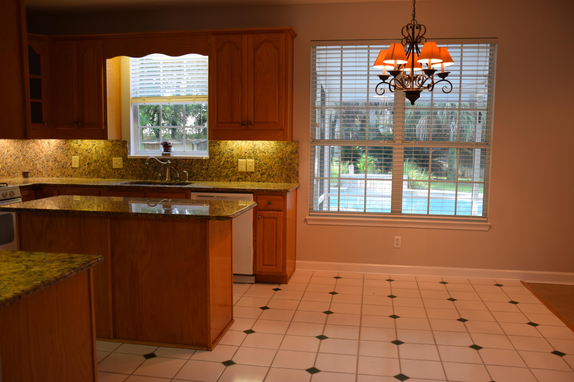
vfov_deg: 43.6
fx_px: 478
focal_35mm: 30
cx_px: 287
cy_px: 191
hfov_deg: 61.9
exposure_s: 1/60
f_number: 4
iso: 560
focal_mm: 20
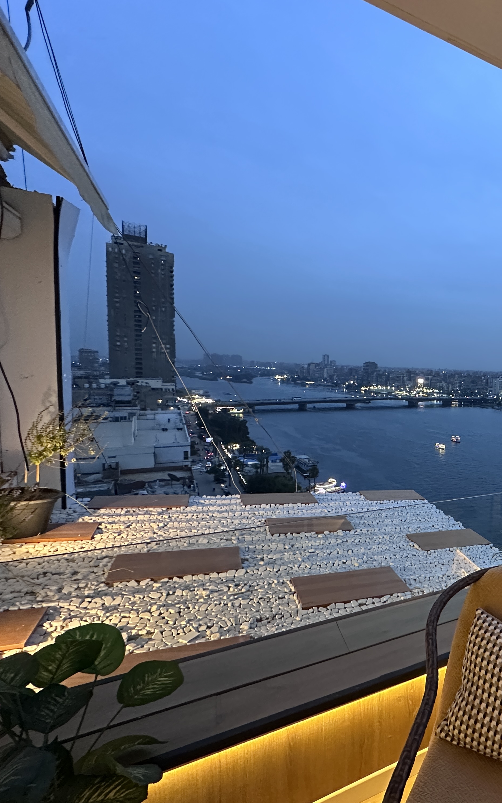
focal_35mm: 20
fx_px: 438
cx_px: 504
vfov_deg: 85.1
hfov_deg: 48.8
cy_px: 403
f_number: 2.2
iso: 400
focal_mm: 2.22
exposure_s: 1/50
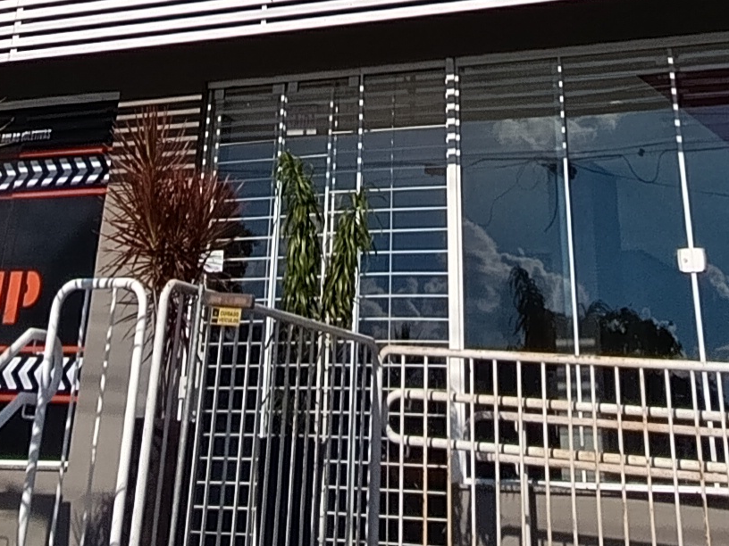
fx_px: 1348
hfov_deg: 30.2
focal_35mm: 64
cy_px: -526
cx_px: 301
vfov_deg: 17.2
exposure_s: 1/1751
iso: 50
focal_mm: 1.65
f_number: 2.2
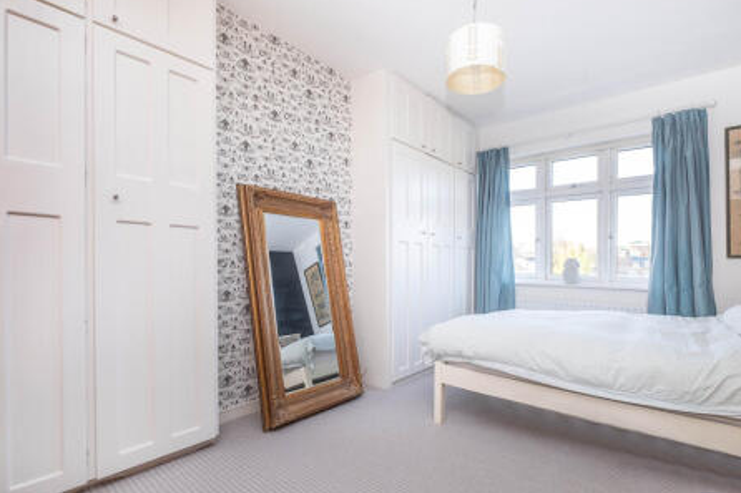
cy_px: 251
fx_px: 329
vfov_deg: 73.7
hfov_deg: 96.7
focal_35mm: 16
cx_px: 379
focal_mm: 10
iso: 500
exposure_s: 1/50
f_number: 5.6
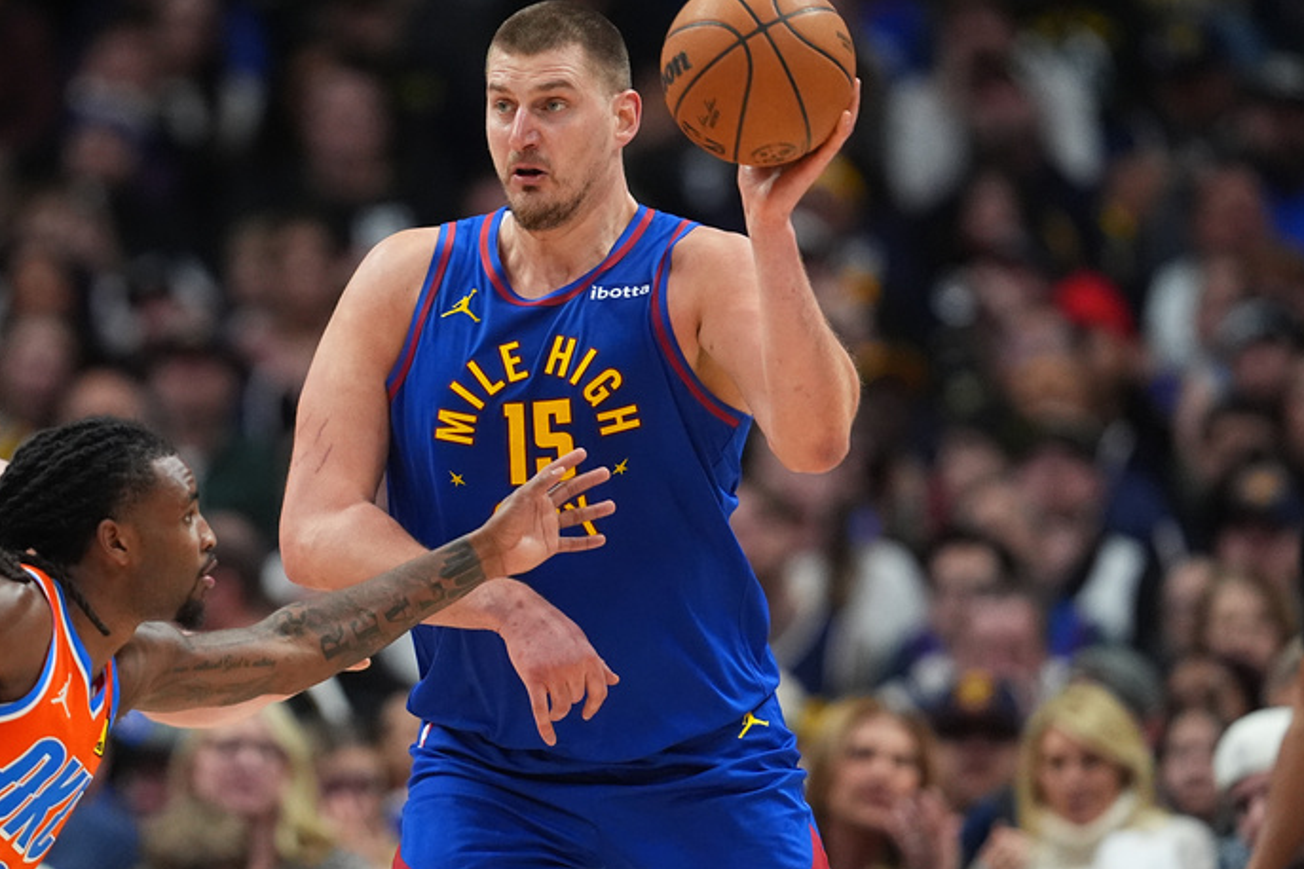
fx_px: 21587
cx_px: 480
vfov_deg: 2.3
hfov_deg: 3.5
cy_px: 508
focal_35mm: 596
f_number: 3.2
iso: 5000
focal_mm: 400
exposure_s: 1/2000
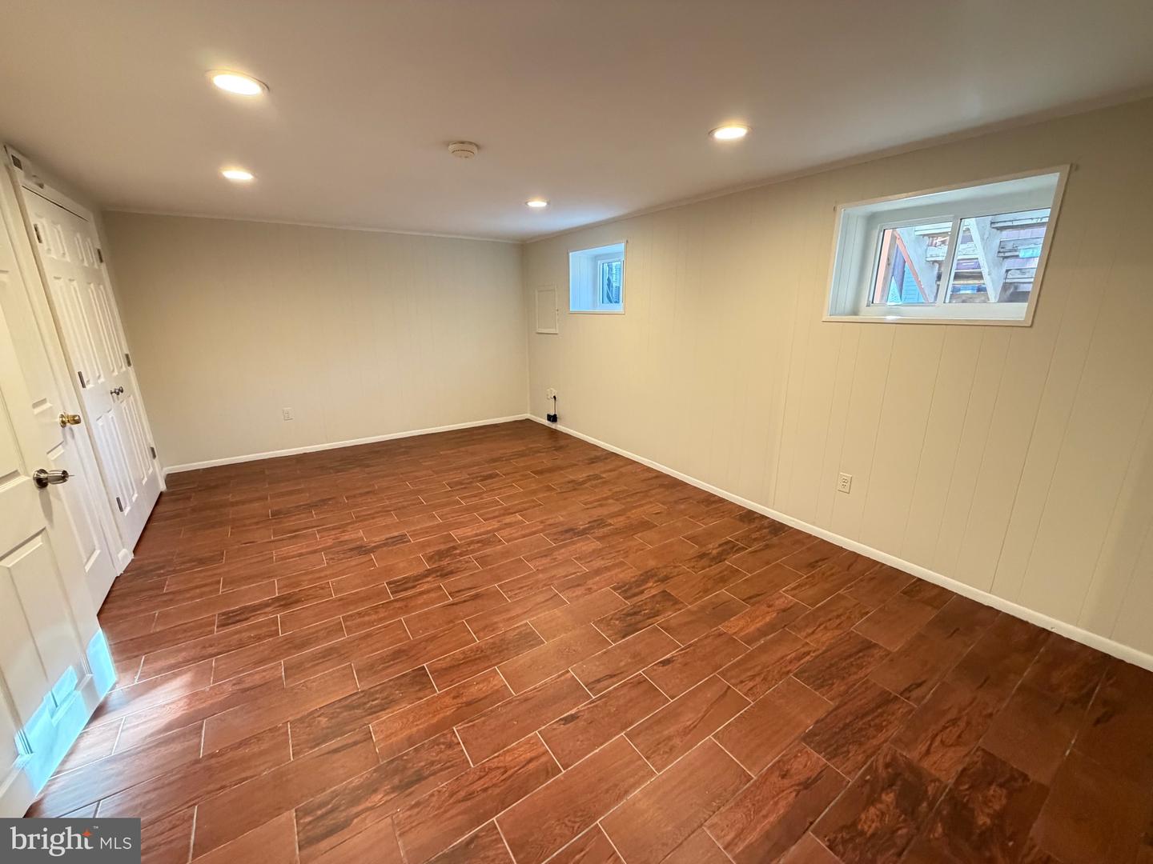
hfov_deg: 102.1
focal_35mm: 14
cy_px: 432
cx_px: 576
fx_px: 466
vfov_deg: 85.7
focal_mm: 2.22
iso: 500
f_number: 2.2
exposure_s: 1/60
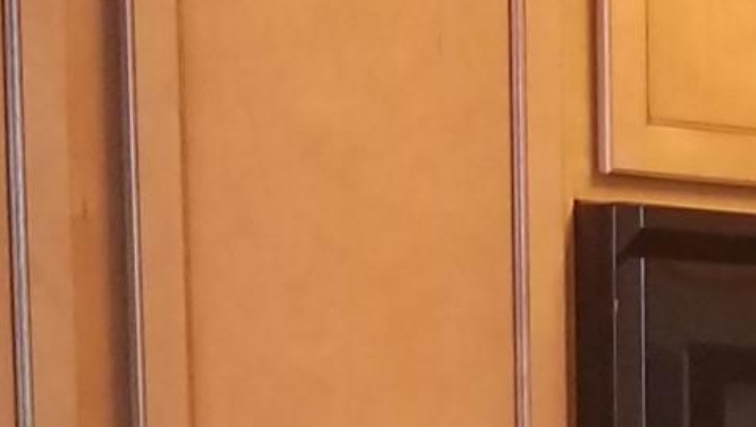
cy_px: 989
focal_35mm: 178
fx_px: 3570
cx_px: 1249
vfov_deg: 6.5
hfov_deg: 11.4
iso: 160
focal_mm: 4.2
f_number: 1.7
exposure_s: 1/40
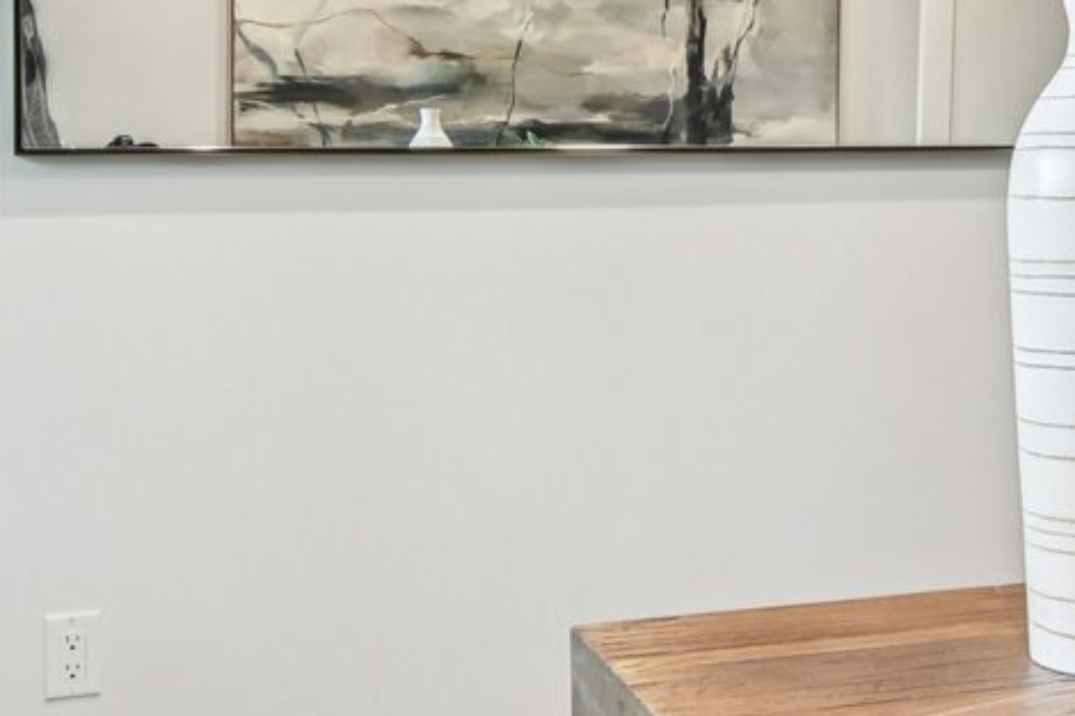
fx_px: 1821
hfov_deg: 32.3
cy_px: 194
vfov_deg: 22.1
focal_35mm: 61
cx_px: 810
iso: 250
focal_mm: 14
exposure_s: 1/6
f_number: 8
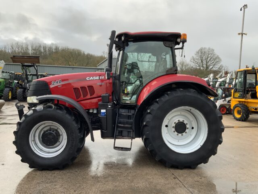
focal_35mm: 29
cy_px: 97
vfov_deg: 48.2
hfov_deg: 61.7
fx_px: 216
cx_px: 129
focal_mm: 3
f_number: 1.8
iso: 16
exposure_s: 1/176
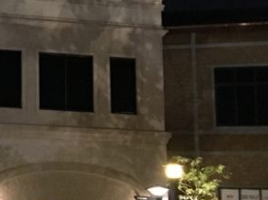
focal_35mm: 102
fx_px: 789
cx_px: -127
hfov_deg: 17.4
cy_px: 105
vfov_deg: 14.5
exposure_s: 1/4
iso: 320
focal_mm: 4.15
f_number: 2.2
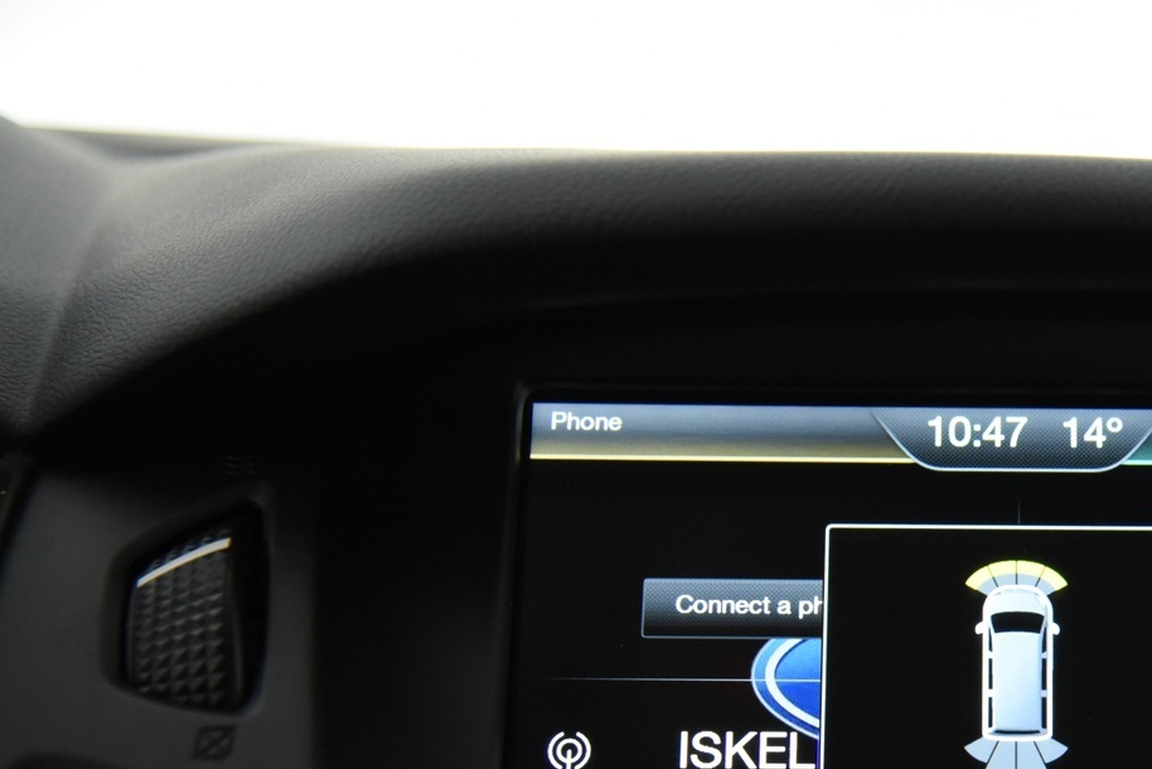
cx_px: 1007
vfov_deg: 15.9
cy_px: 661
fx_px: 2721
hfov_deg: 23.4
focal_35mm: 85
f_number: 4
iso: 4000
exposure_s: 1/80
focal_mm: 48
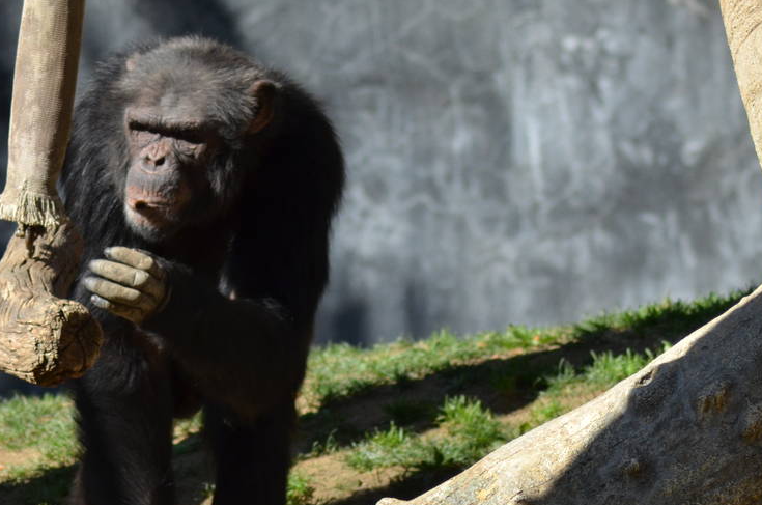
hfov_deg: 4.5
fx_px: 9654
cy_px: 357
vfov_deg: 3.0
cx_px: 174
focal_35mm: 457
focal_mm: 140
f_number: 5
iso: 400
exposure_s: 1/1600
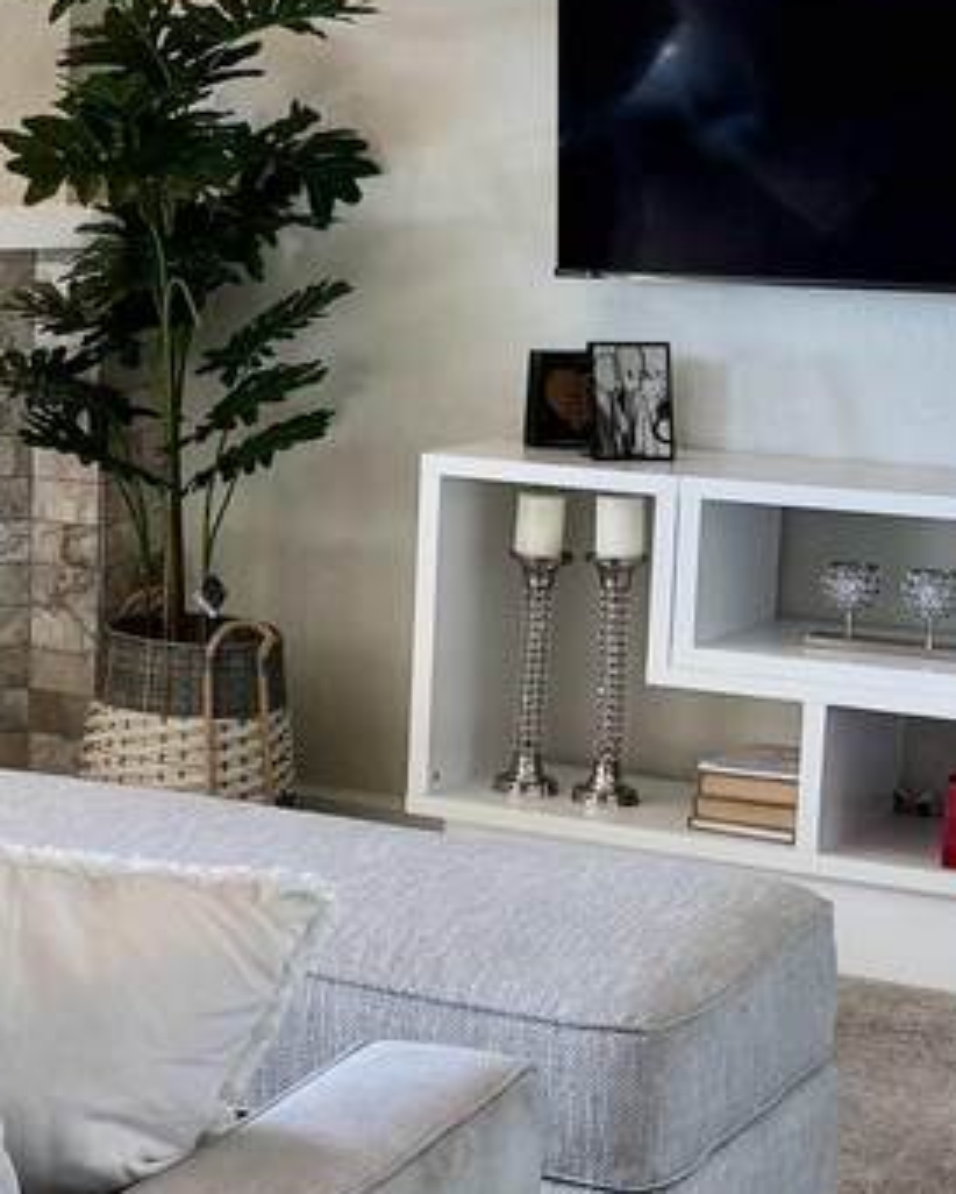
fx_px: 3357
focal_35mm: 95
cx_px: -502
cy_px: 454
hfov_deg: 15.0
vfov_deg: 20.1
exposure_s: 1/123
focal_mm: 5.96
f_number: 1.6
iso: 40
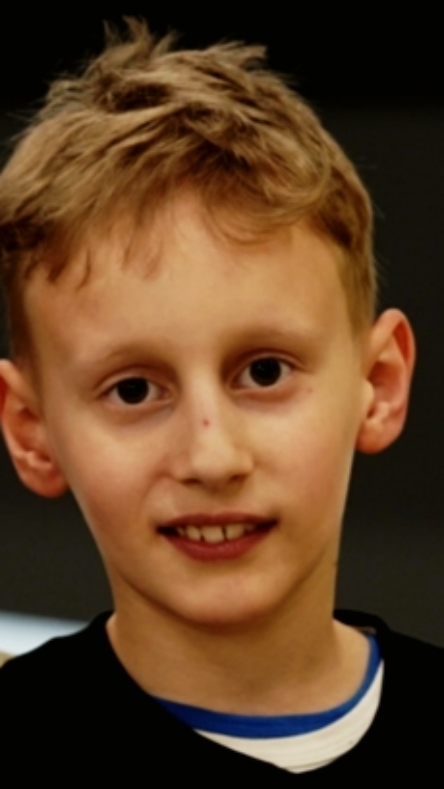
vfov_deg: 22.2
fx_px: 2010
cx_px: 192
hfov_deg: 12.6
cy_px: 392
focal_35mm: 96
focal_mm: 85
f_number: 2.5
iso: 800
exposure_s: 1/100
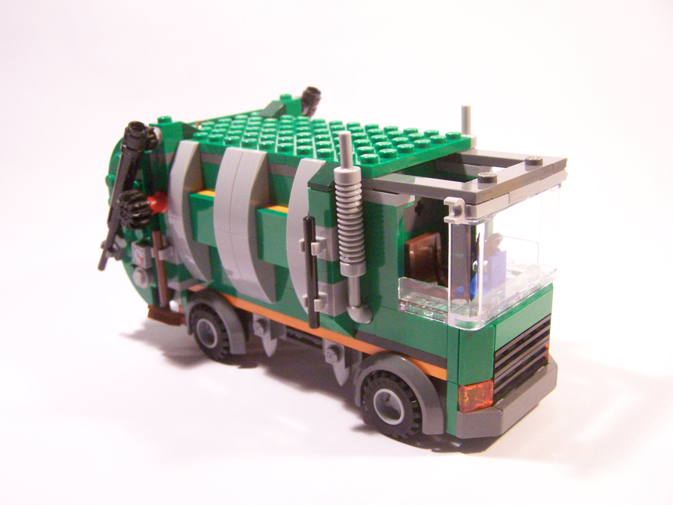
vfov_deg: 37.7
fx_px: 739
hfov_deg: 49.0
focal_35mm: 38
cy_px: 252
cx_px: 336
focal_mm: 6.3
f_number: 3.2
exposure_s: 1/45
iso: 400
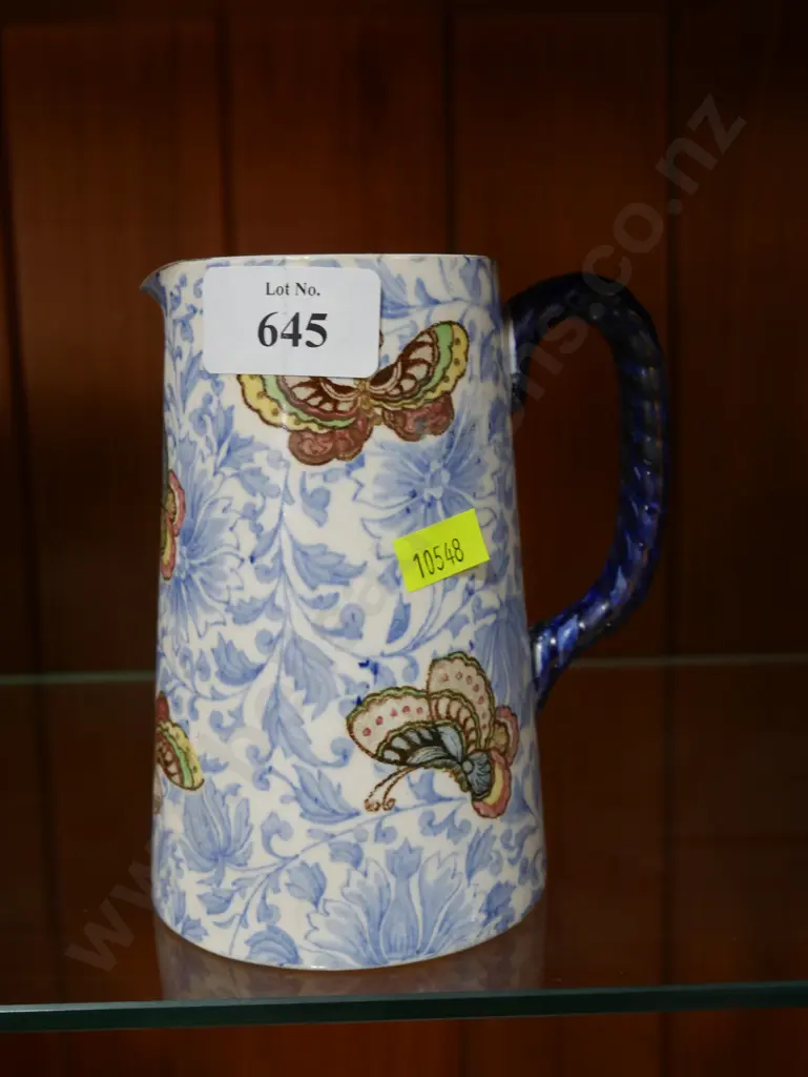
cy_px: 538
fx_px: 1368
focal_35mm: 44
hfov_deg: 32.9
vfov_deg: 42.9
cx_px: 404
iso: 400
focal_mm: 22
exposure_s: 1/60
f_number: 4.7
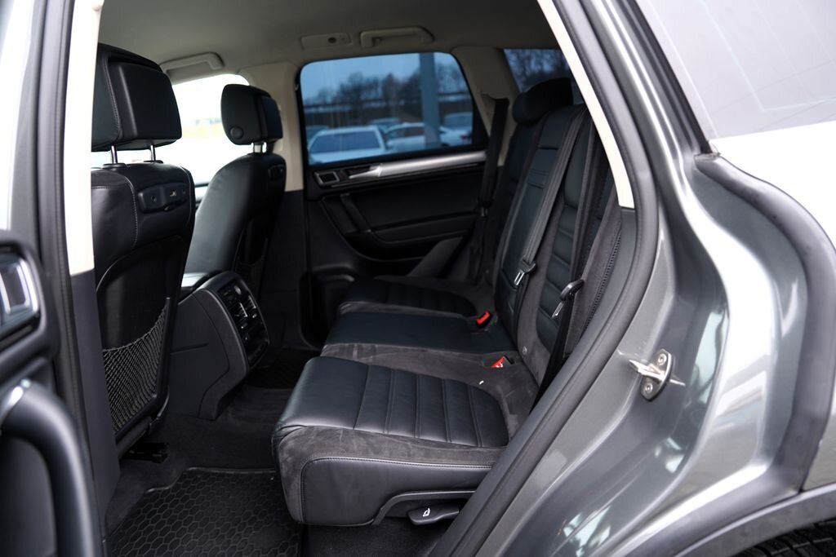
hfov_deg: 73.7
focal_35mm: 24
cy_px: 278
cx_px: 418
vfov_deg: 53.1
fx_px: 557
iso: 250
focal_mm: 24
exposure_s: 1/30
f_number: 2.8
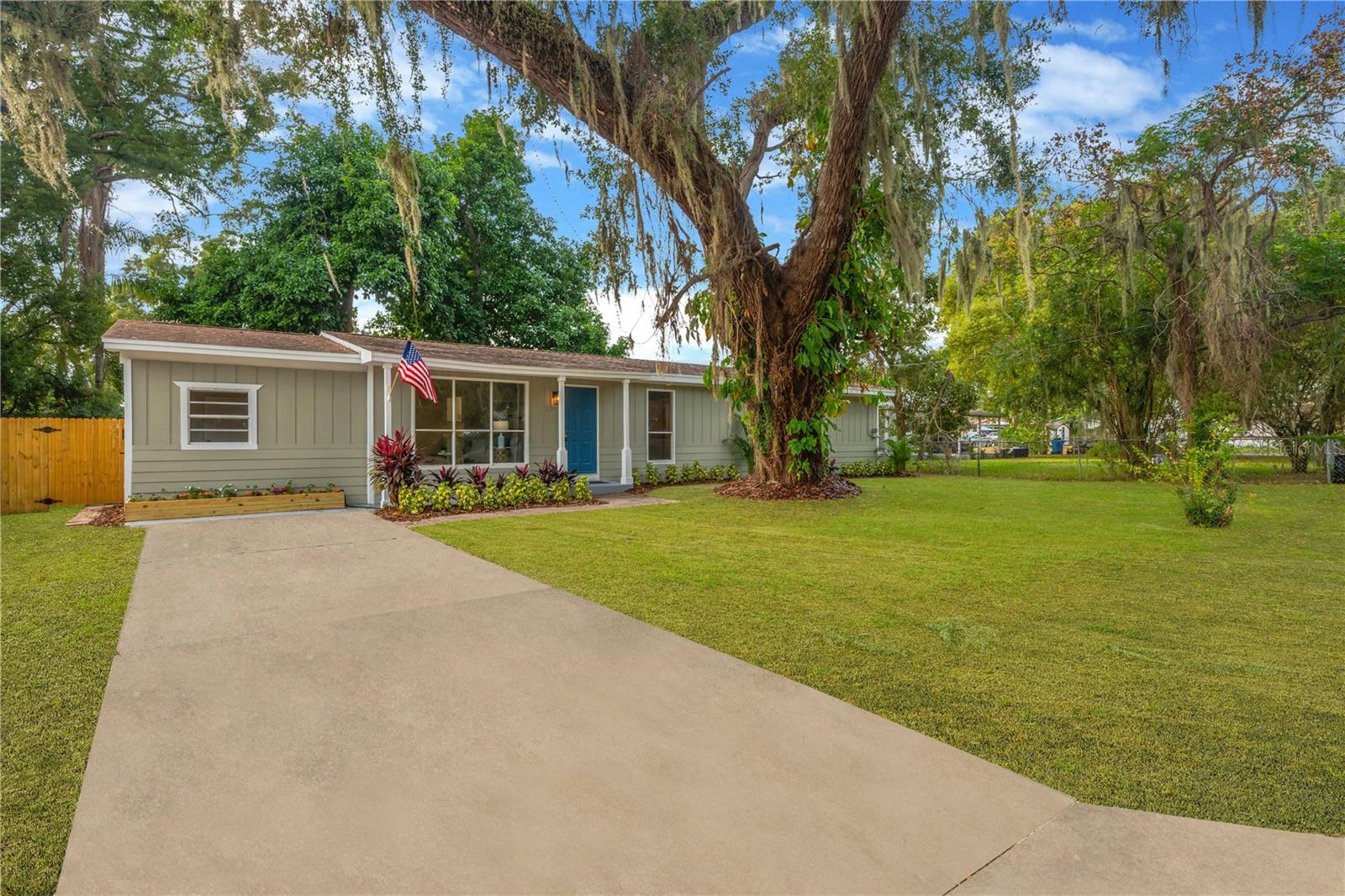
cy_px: 448
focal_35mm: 18
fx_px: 672
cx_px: 672
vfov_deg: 67.4
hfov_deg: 90.0
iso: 250
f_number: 8
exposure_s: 1/100
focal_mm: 18
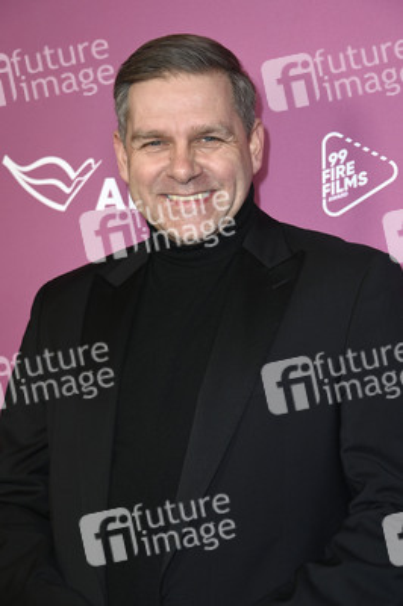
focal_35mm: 92
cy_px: 303
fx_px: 1547
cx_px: 202
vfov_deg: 22.2
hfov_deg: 14.8
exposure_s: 1/250
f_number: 5.6
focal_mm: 92
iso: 640
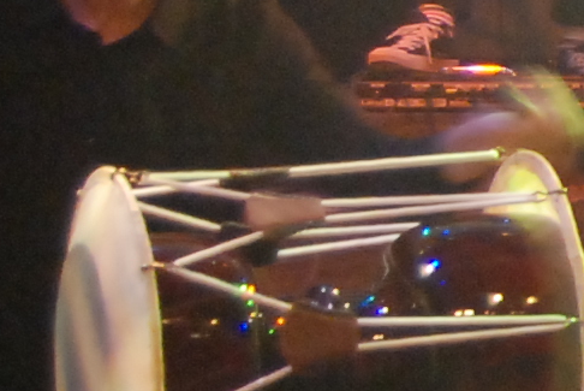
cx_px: 1842
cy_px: -147
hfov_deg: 6.9
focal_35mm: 263
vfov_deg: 5.2
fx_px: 4270
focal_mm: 22
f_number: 3.8
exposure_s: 1/40
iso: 1000
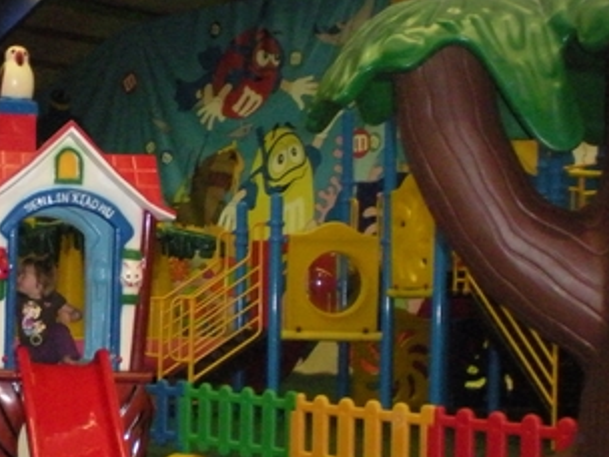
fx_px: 1319
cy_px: 245
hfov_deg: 25.3
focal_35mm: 75
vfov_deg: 19.6
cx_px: 80
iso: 800
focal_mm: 6.3
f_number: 3.1
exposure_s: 1/60
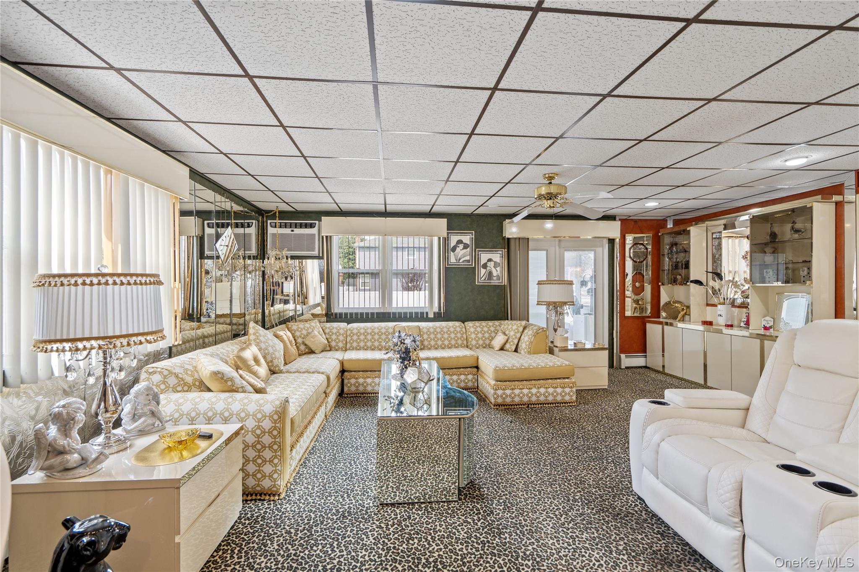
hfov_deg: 96.7
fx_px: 382
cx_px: 430
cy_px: 286
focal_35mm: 16
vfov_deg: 73.7
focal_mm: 16
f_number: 5.6
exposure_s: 1/10
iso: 250
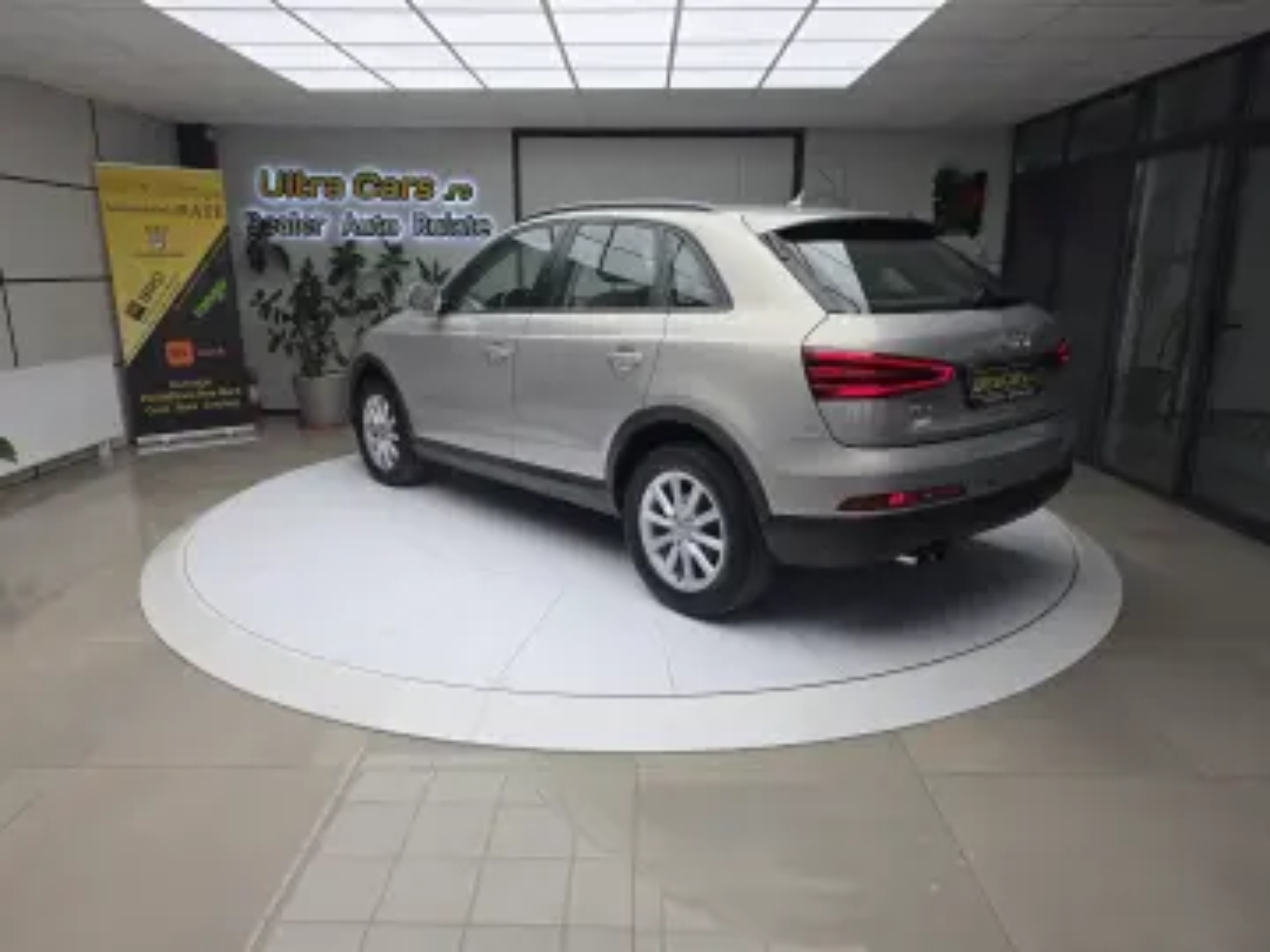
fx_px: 844
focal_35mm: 23
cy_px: 476
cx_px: 635
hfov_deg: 73.9
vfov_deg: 58.9
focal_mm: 6.25
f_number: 1.7
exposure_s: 1/107
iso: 12
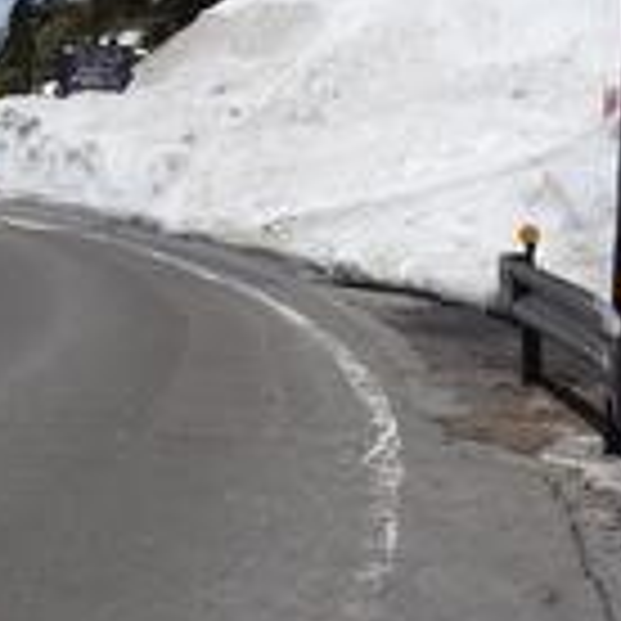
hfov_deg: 17.5
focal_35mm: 95
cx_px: -122
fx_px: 1928
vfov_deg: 18.2
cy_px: 202
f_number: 6.3
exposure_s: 1/800
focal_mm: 10.4
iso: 125
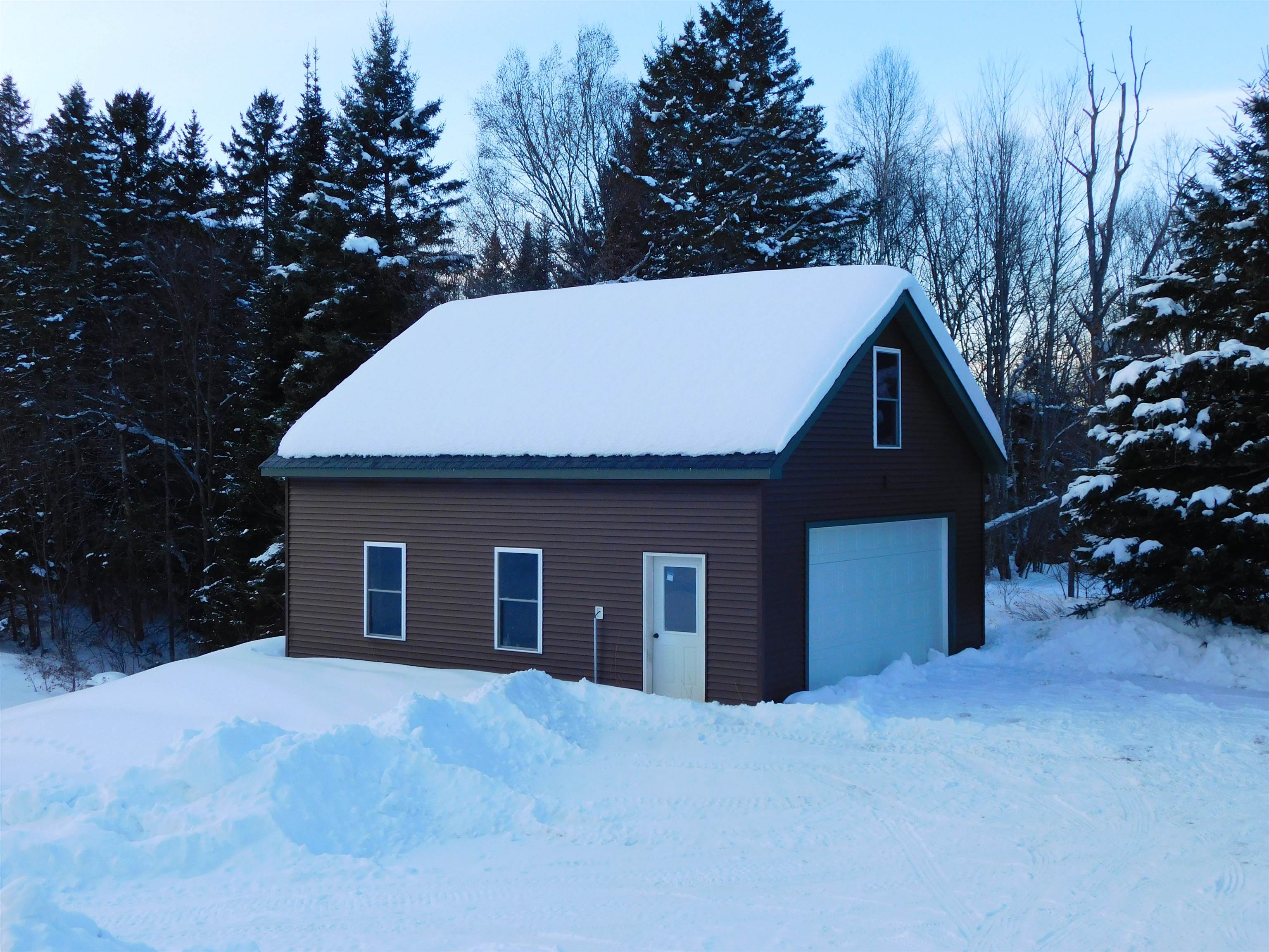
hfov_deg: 46.8
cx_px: 634
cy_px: 476
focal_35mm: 40
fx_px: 1466
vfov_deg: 36.0
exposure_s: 1/250
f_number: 3.6
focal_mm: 7.1
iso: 125
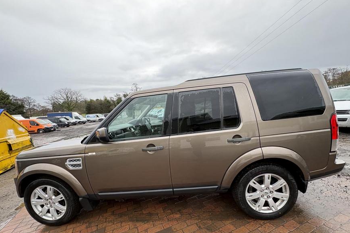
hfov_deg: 100.4
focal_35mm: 15
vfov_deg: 77.0
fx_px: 146
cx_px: 177
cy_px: 131
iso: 40
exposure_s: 1/108
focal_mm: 2.22
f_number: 2.2
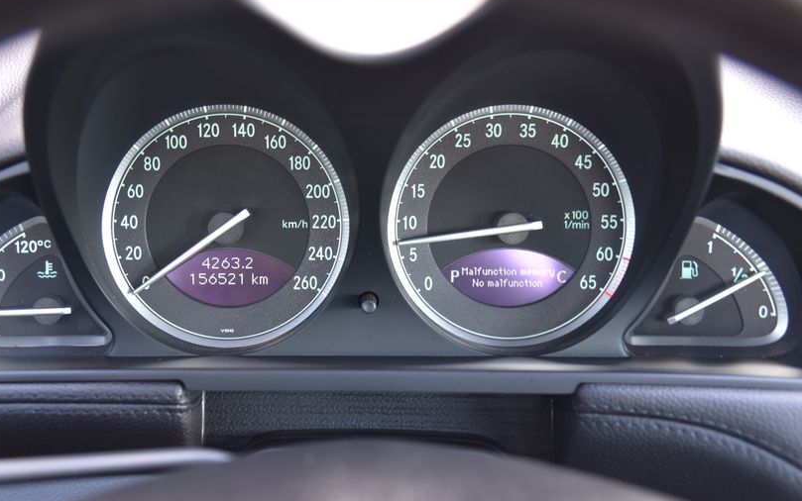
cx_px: 358
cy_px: 229
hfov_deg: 41.0
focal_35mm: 49
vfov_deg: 26.3
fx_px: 1071
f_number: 4
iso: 500
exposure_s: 1/13
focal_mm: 38
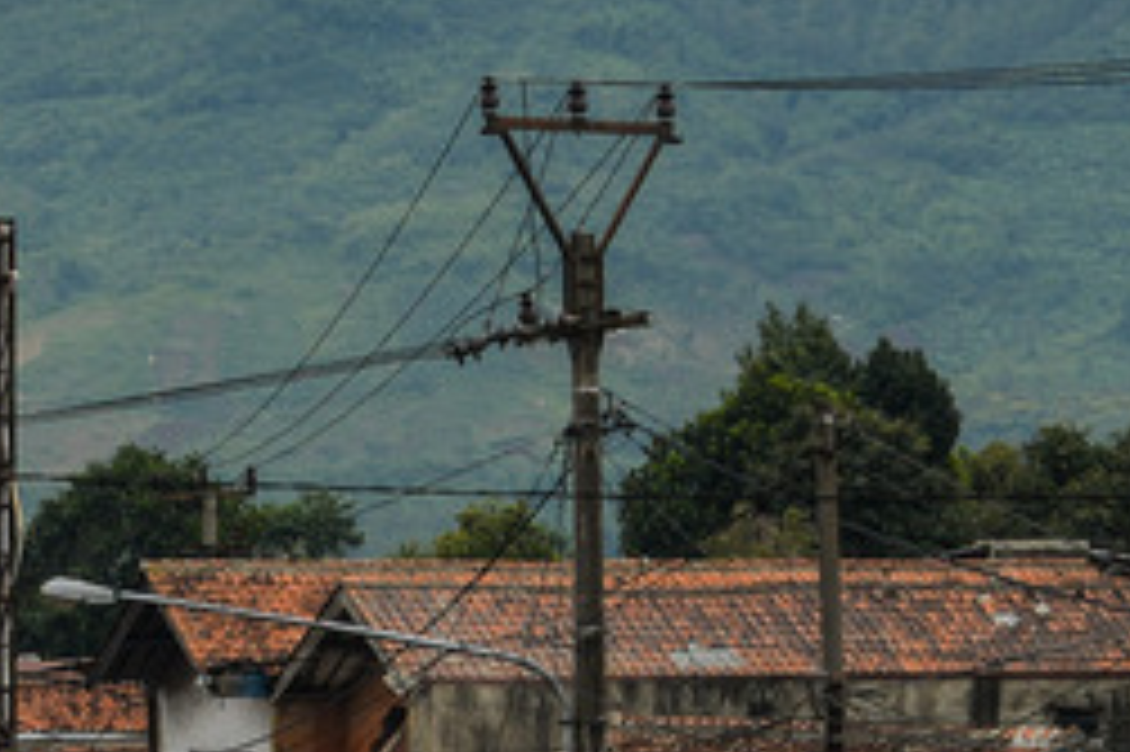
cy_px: 923
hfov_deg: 9.1
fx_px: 7026
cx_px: -185
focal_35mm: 224
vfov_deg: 6.1
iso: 100
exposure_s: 1/800
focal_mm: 62
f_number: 5.6
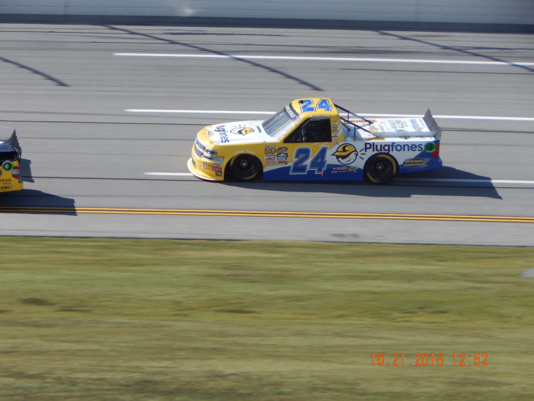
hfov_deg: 7.9
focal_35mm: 250
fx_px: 3857
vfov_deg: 5.9
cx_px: 267
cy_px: 200
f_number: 5.6
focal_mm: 44.9
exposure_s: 1/640
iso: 125
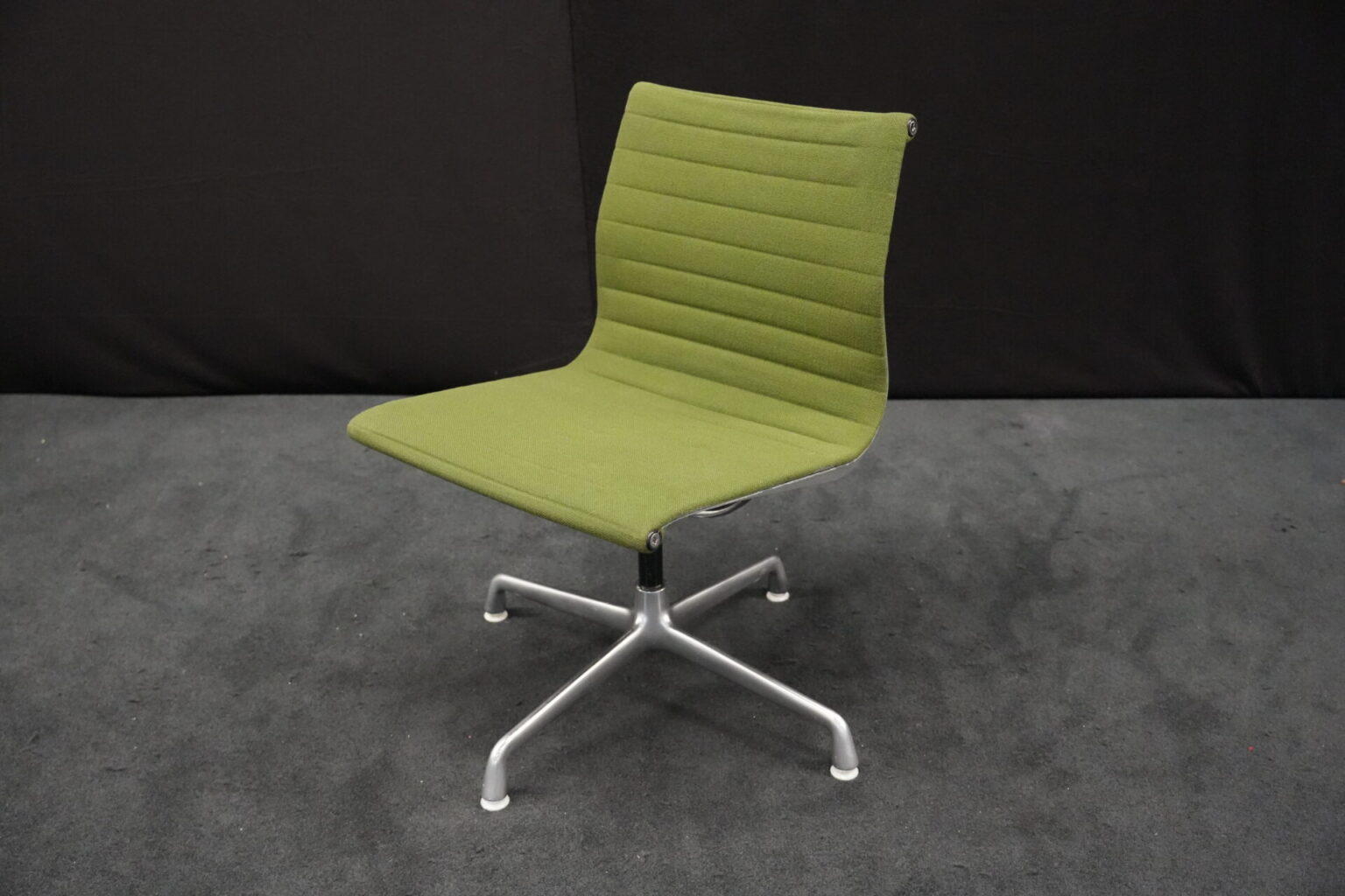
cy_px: 448
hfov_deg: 54.4
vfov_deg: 37.9
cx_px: 672
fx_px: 1308
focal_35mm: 35
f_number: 4
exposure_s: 1/100
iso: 12800
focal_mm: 35
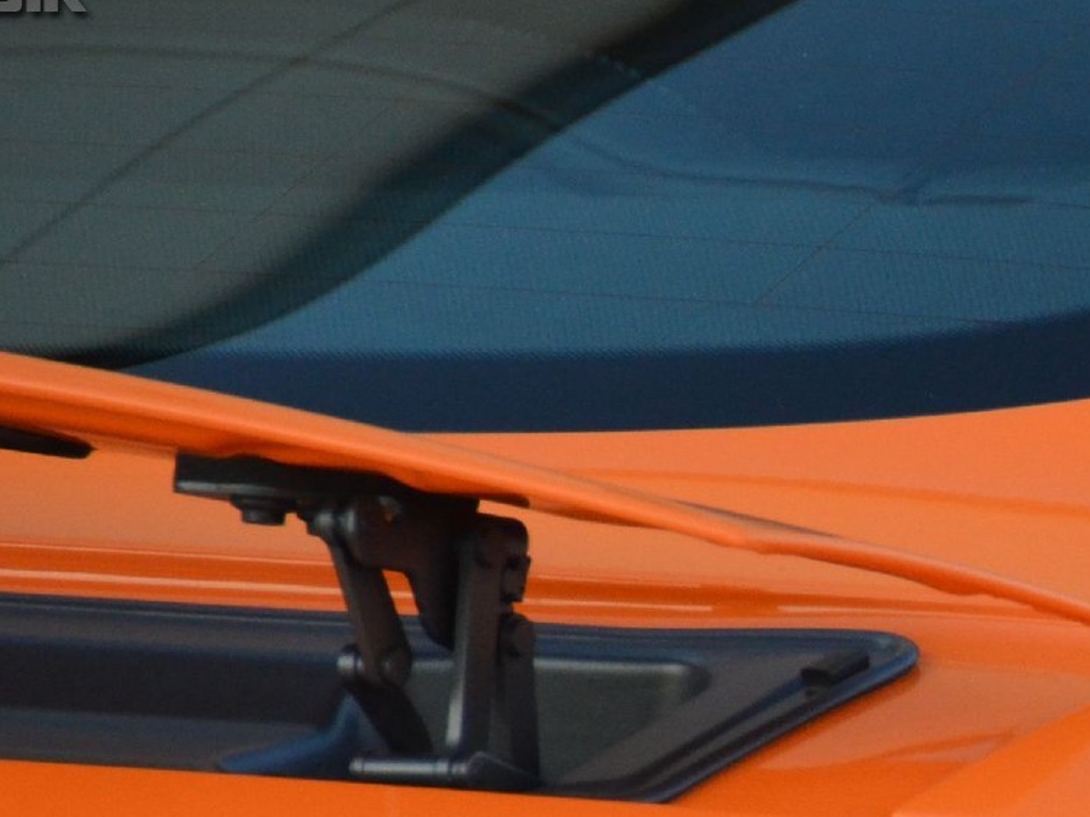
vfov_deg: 1.6
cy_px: 1155
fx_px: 30134
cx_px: 1576
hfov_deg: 2.1
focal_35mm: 957
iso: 1250
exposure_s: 1/500
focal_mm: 200
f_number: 5.6
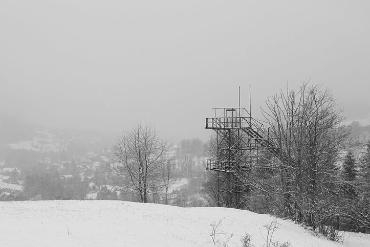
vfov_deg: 28.6
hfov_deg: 41.3
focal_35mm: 47
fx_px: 483
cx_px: 120
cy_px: 150
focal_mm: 12.76
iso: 125
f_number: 5
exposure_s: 1/200
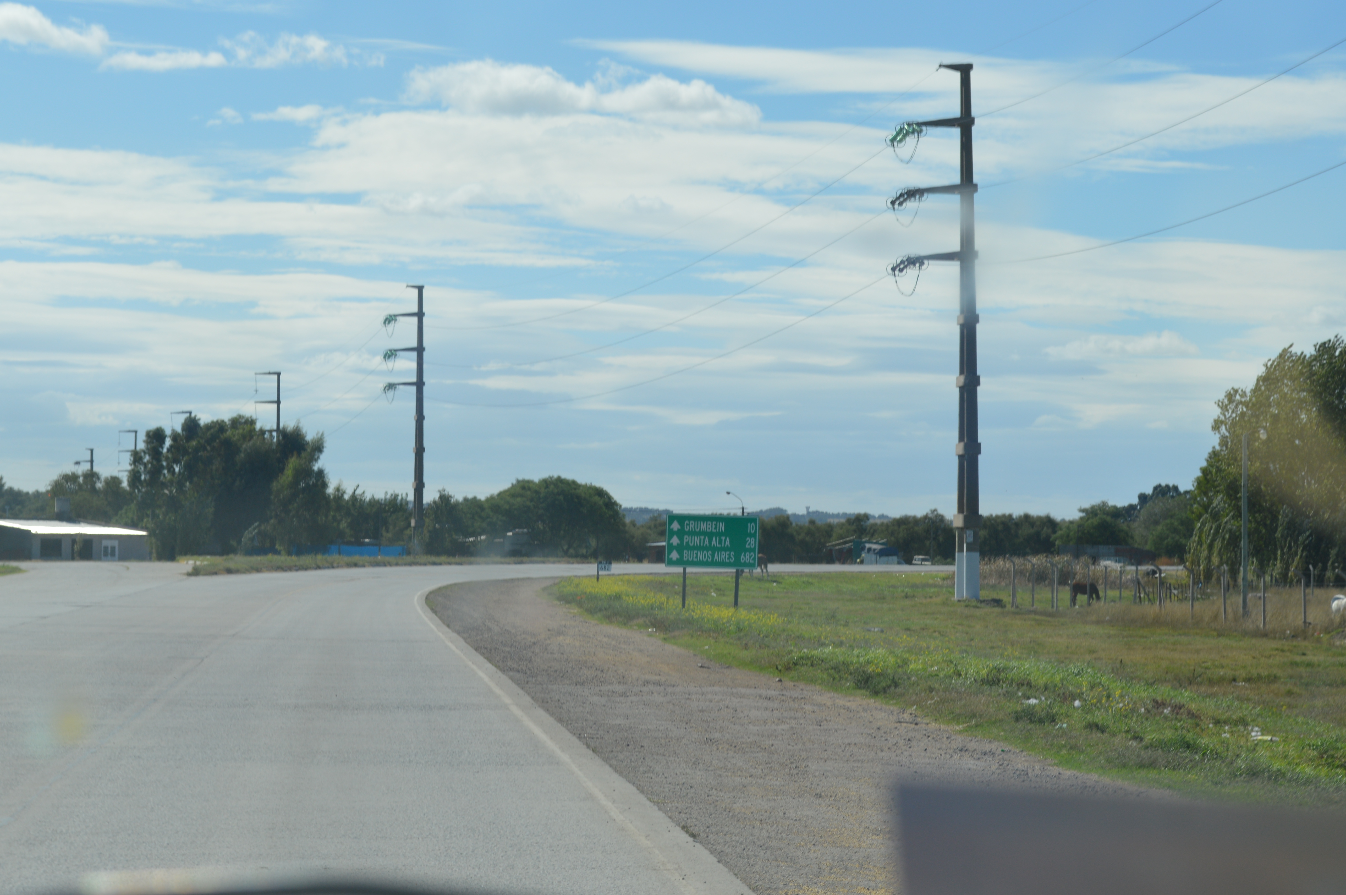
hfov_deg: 21.1
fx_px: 3608
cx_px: 709
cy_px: 435
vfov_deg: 14.1
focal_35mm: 97
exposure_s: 1/320
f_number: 9
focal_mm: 55
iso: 100
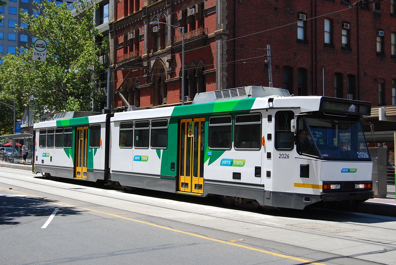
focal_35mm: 48
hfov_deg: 41.1
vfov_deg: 28.2
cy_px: 132
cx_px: 198
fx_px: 529
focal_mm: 32
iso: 200
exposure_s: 1/500
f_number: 7.1
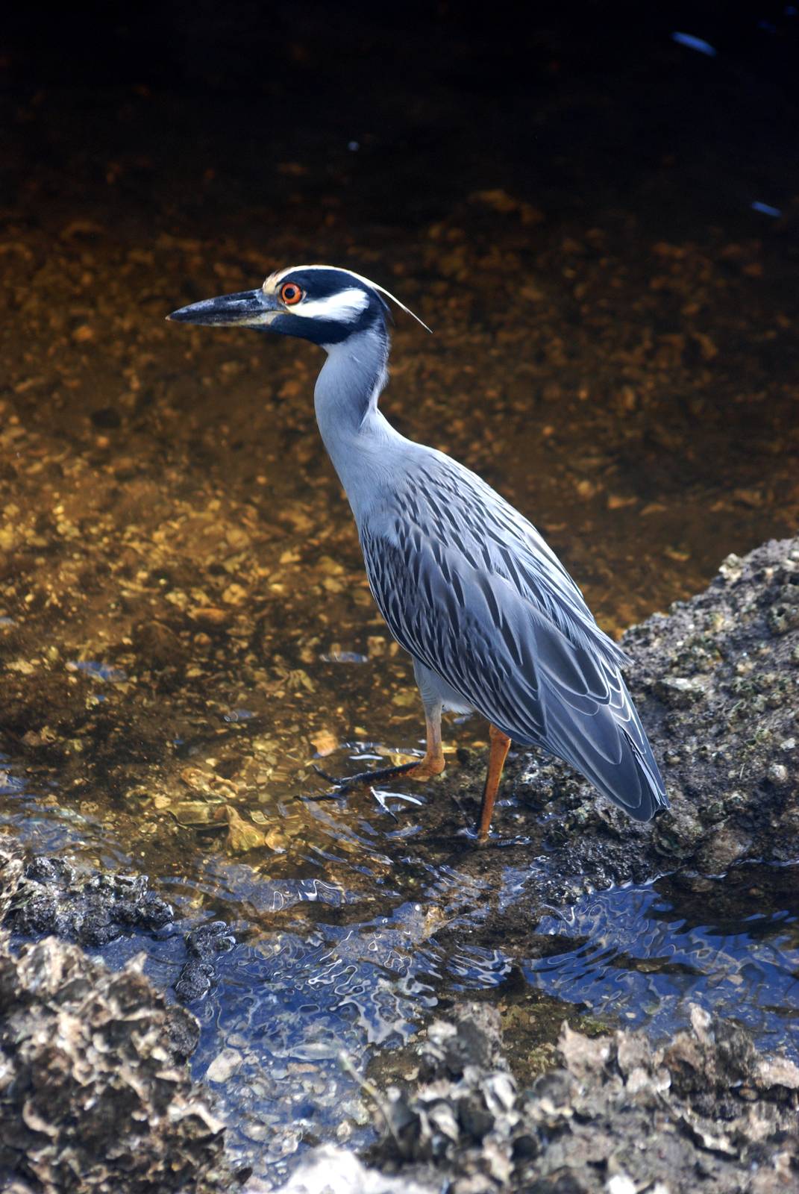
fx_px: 7469
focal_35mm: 225
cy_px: 597
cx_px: 400
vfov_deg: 9.1
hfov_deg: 6.1
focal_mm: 150
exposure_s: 1/320
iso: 400
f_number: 4.5
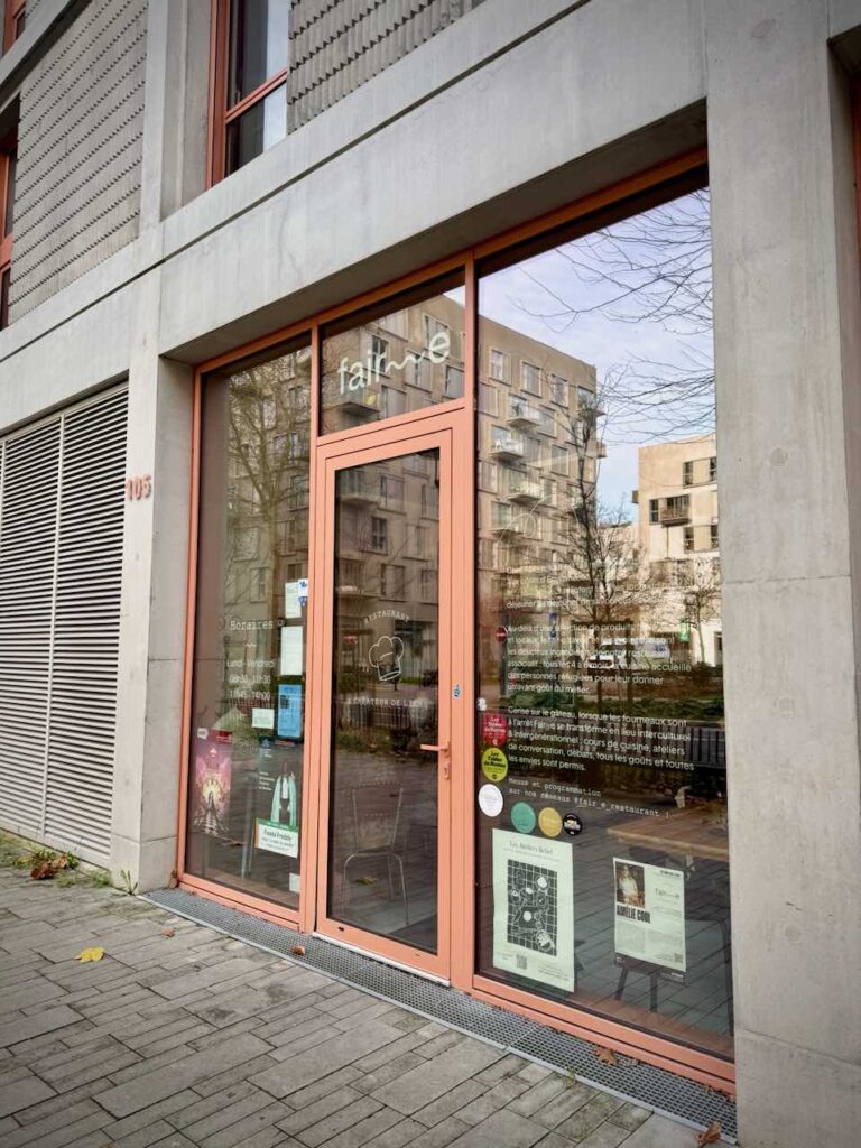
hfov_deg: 56.8
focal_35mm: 24
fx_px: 796
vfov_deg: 71.6
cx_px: 430
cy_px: 574
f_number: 1.78
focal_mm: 6.76
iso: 80
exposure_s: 1/459
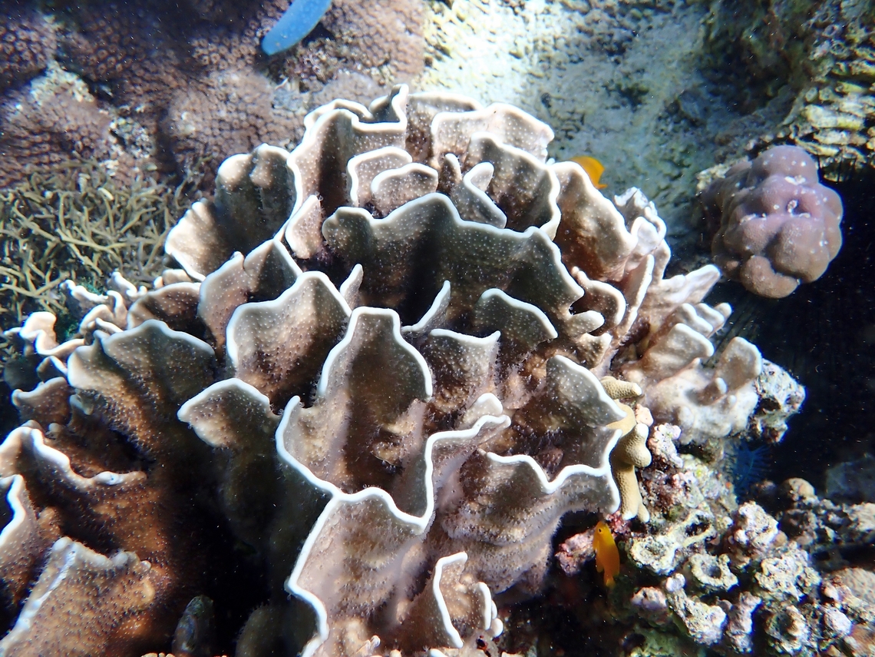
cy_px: 328
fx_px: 809
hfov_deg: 56.8
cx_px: 438
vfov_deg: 44.2
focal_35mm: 32
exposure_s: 1/320
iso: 100
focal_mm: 5.79
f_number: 3.2
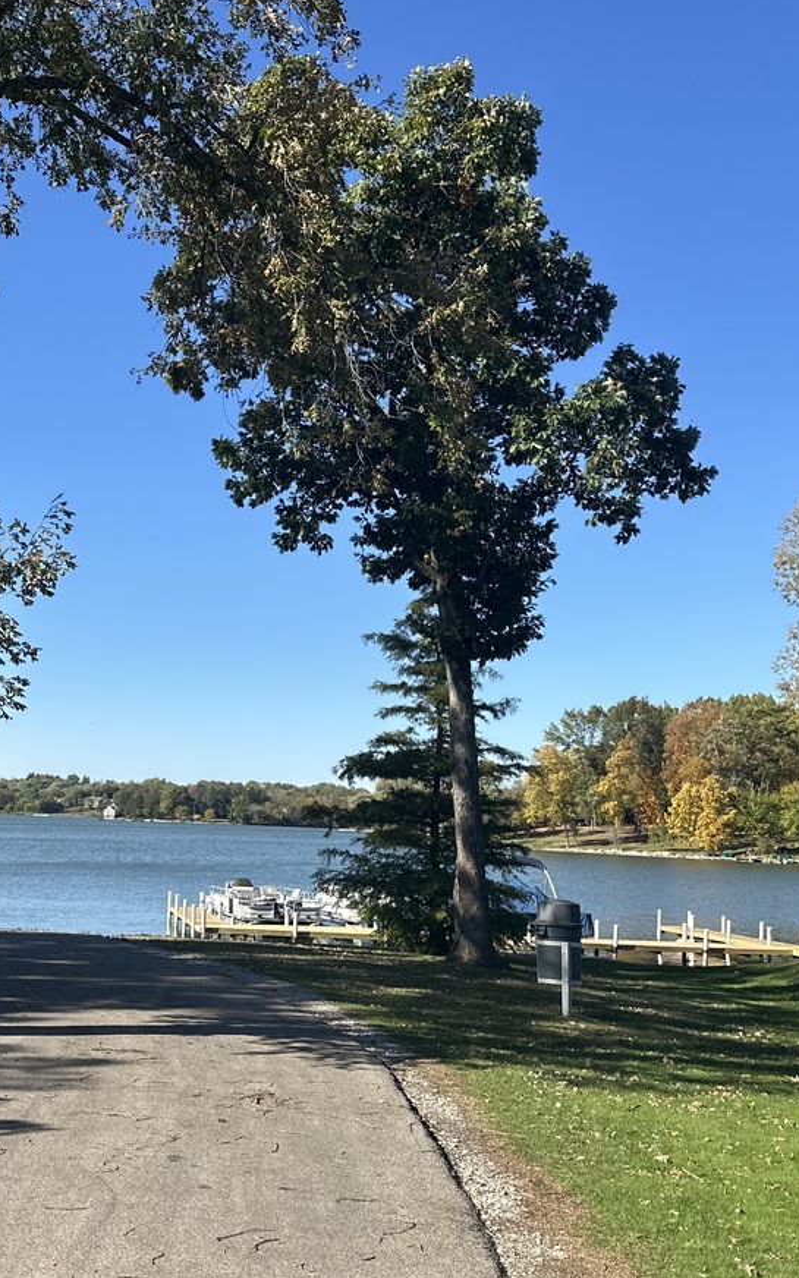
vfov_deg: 47.2
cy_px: 608
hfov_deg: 29.7
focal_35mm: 42
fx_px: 1463
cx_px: 136
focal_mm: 6.86
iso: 80
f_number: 1.78
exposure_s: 1/2967
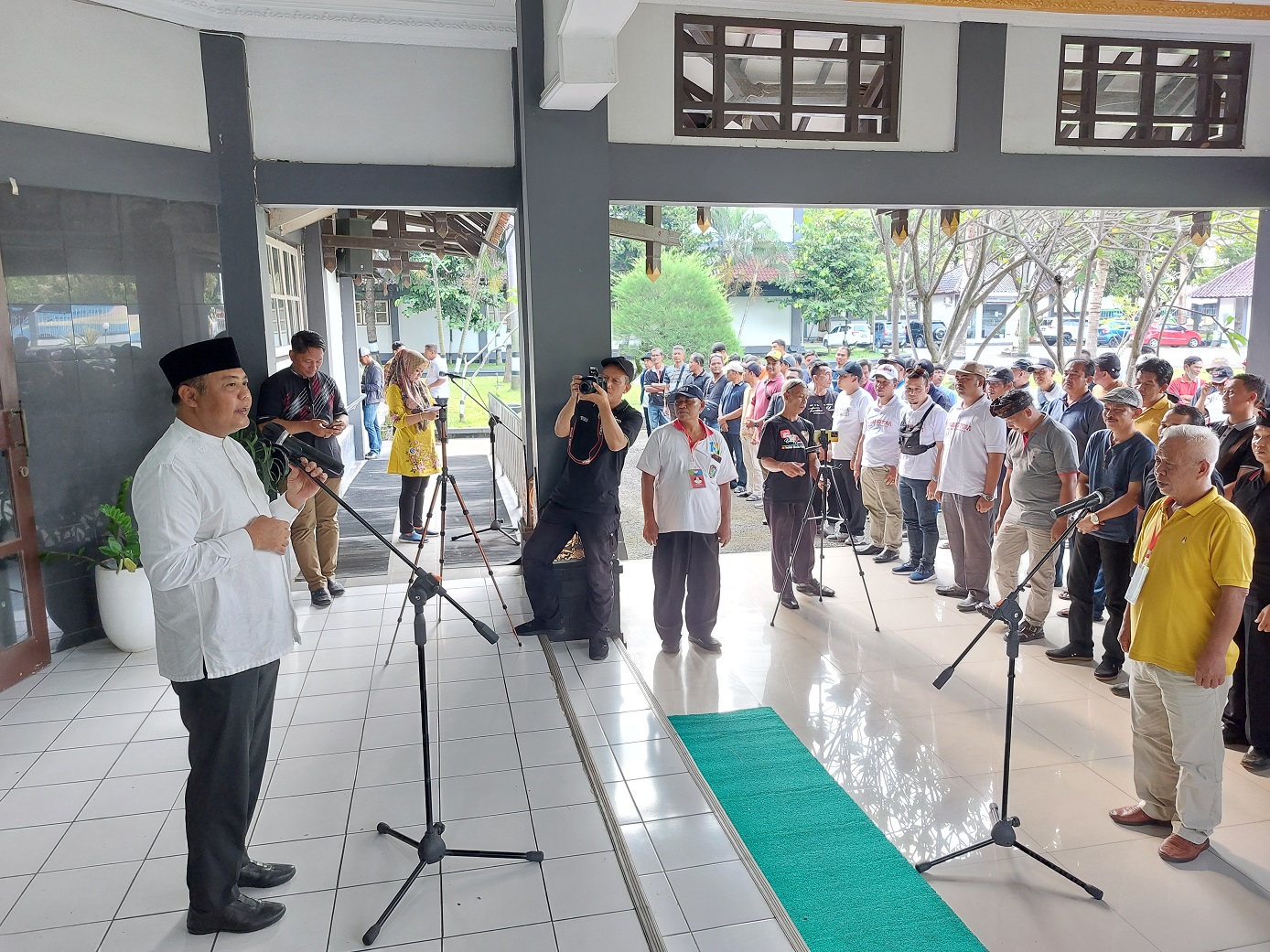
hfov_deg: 69.4
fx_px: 917
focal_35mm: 25
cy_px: 476
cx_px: 635
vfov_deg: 54.9
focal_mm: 5.23
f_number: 1.8
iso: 160
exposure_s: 1/50
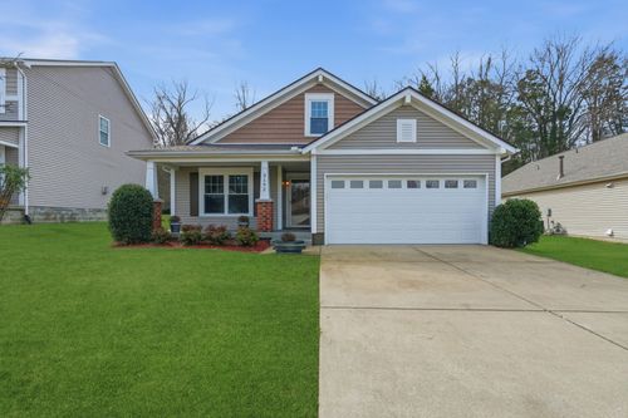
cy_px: 209
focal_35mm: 16
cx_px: 314
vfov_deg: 72.0
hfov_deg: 95.0
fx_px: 288
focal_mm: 11
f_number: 9
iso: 250
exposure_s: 1/4000
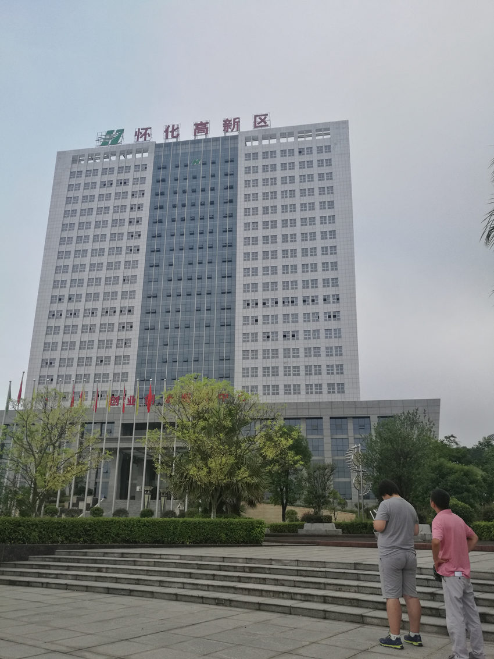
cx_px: 247
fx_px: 514
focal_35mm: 27
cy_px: 330
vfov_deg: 65.3
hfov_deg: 51.4
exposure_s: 1/382
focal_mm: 4.04
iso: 50
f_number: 2
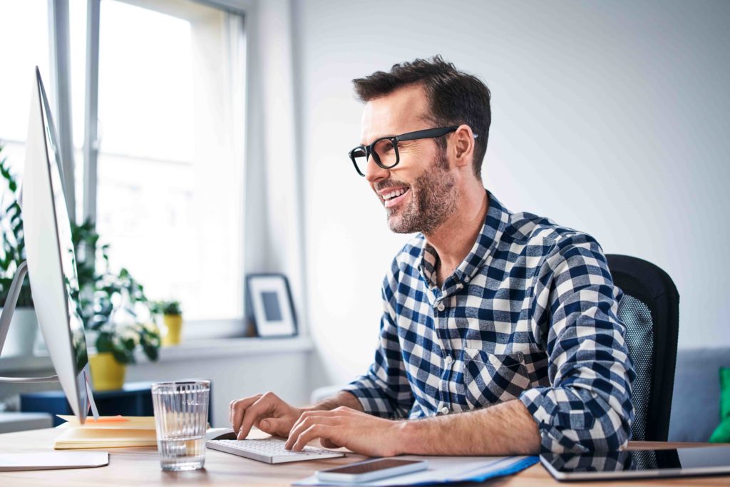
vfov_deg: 24.6
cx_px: 365
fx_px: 1115
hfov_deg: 36.2
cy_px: 244
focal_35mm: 55
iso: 640
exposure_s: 1/400
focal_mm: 55
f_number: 2.8
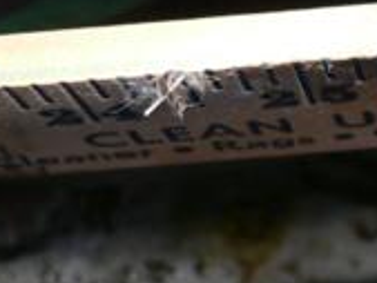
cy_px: 25
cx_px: 580
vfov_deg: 10.9
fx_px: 1482
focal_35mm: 136
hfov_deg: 13.6
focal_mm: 6
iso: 80
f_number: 2.8
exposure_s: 1/60
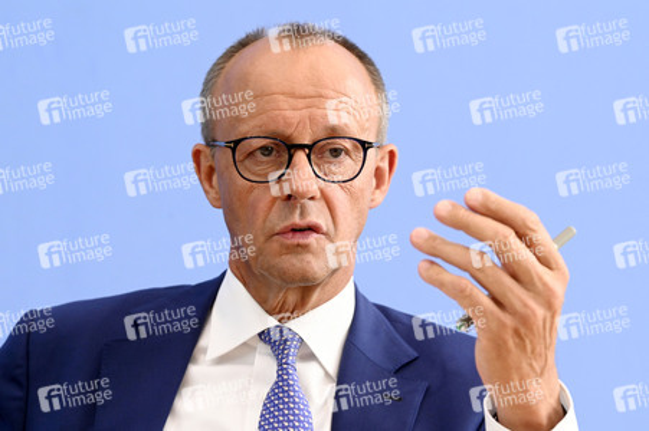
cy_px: 216
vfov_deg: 8.3
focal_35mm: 165
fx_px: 2972
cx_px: 324
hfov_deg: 12.5
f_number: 7.1
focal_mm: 165
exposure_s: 1/500
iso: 3200
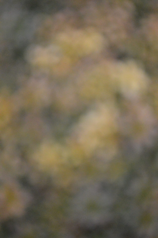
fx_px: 544
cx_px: 79
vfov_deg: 24.6
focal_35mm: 82
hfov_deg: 16.5
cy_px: 119
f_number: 5.6
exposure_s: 1/1250
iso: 6400
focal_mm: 55
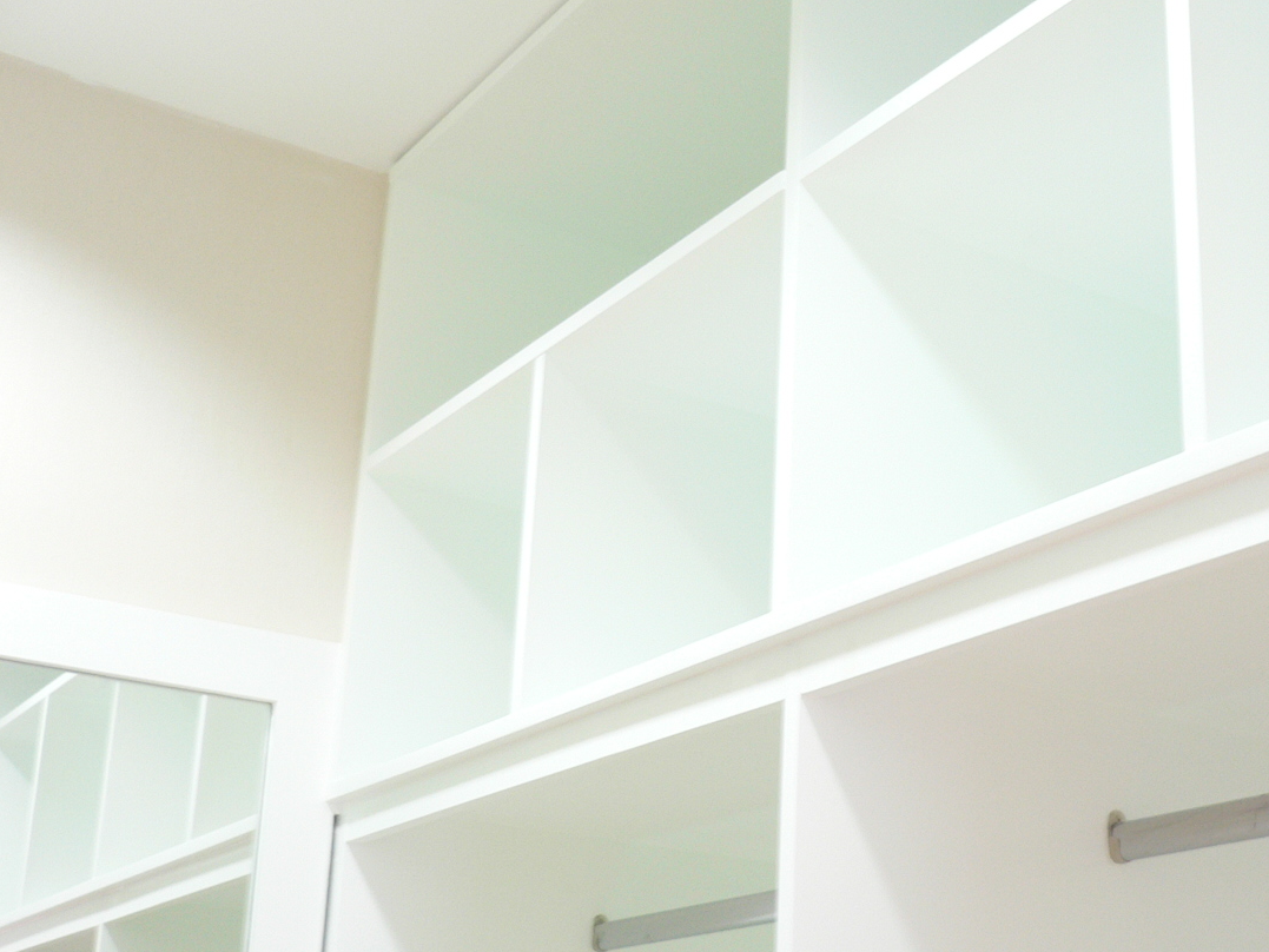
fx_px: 1906
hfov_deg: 36.4
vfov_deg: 28.0
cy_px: 563
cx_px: 853
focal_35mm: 52
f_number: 2.8
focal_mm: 5.8
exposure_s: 1/8
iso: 100
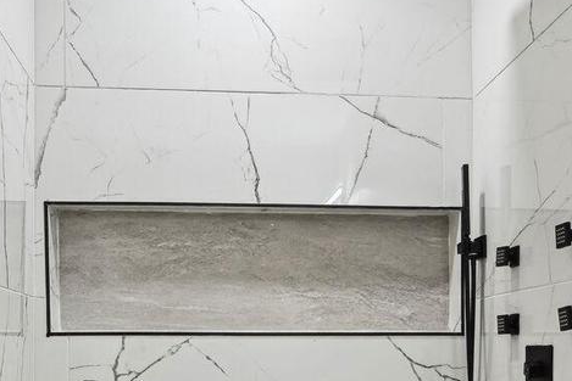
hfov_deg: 45.4
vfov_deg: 30.0
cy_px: 334
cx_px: 281
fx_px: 683
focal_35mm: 43
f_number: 9
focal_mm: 14
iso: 200
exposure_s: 1/10
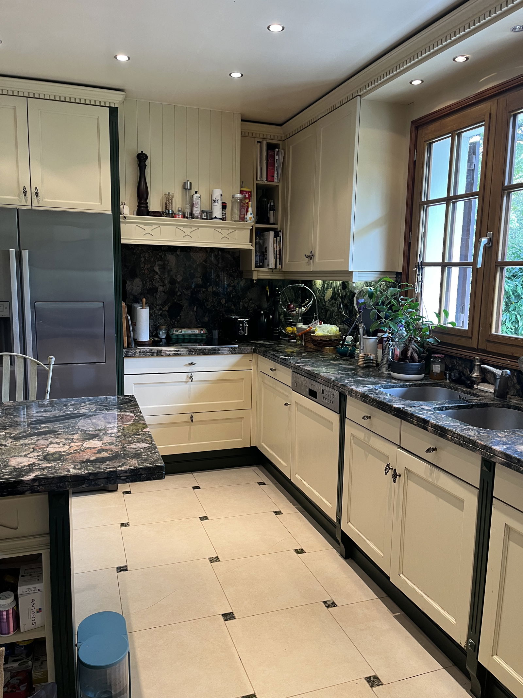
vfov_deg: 67.3
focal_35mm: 26
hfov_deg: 53.1
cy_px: 349
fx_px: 524
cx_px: 262
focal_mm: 5.1
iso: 64
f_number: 1.6
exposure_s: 1/50
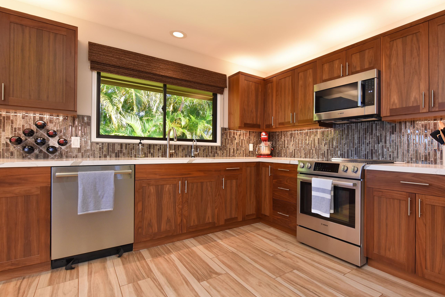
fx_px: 223
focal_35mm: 18
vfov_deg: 67.4
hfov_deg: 88.9
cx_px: 266
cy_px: 157
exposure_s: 1/60
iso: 5000
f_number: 16
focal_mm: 15
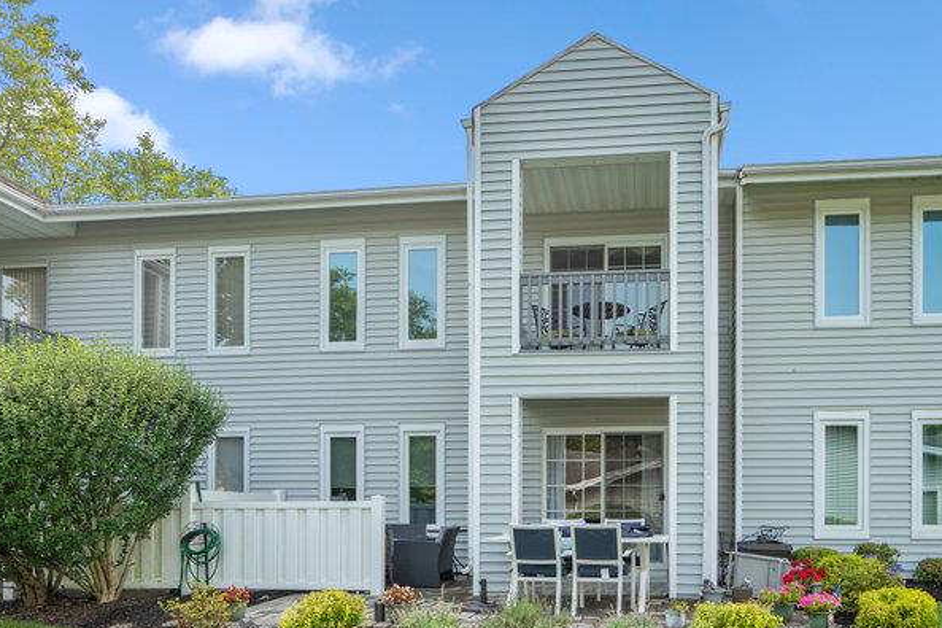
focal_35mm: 27
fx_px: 706
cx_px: 572
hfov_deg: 66.7
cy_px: 478
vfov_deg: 46.1
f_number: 5.6
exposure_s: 1/200
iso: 80
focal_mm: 16
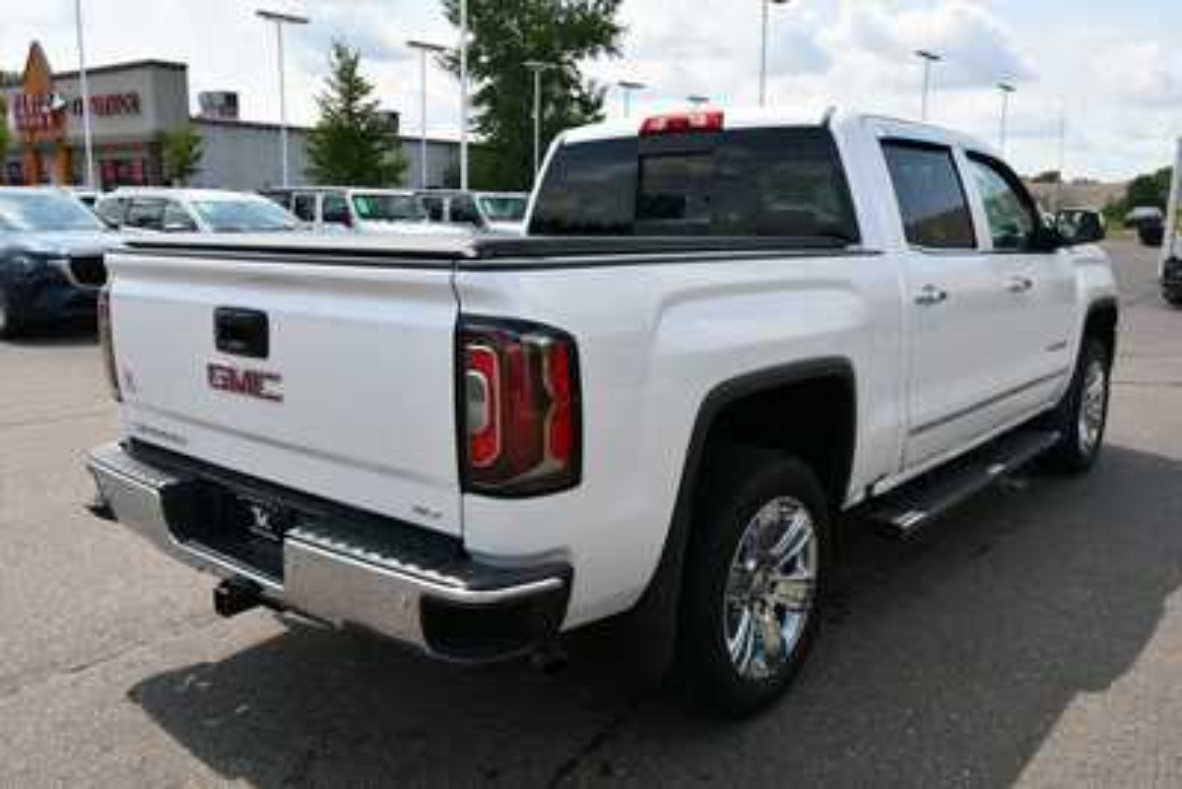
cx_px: 591
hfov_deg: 61.9
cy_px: 394
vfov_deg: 43.6
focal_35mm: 30
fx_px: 985
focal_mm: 20
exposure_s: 1/250
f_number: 8
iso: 100
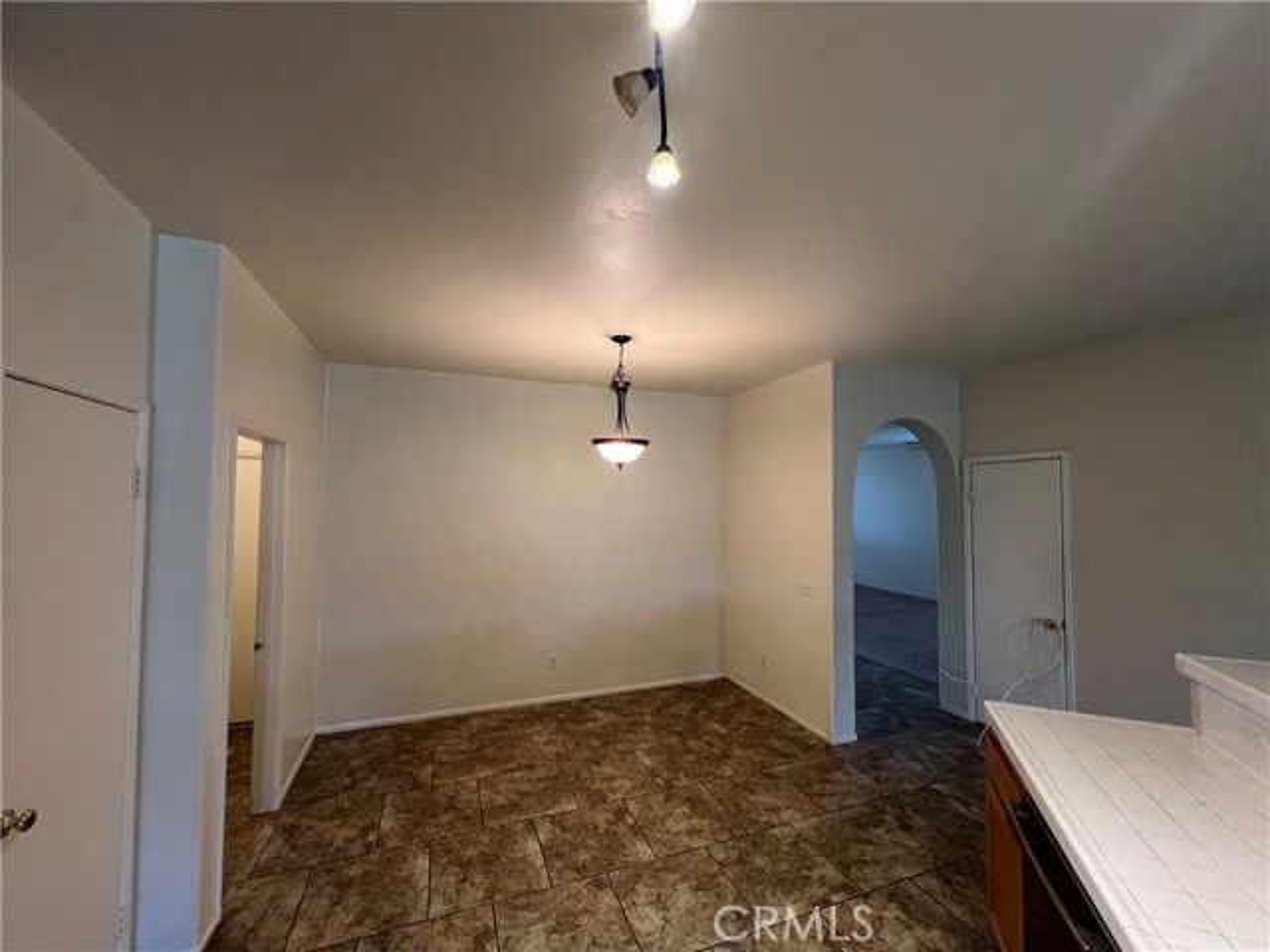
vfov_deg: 89.9
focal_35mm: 13
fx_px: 477
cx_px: 635
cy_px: 476
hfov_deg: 106.2
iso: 200
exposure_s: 1/60
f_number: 1.8
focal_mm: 1.57
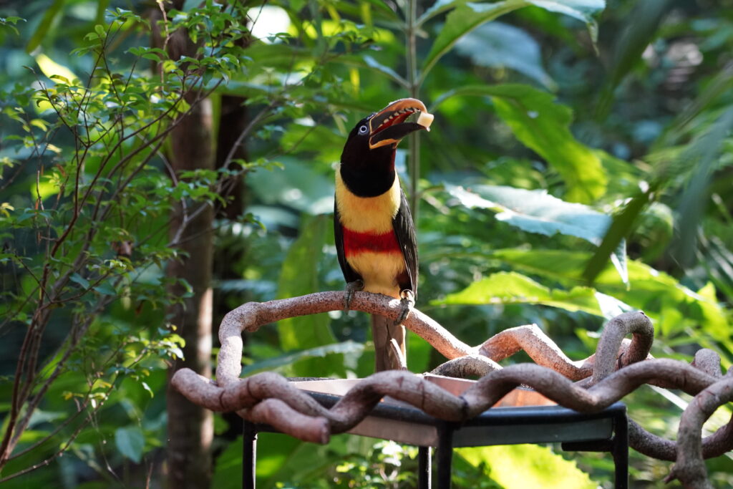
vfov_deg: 9.5
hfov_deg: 14.2
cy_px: 244
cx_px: 366
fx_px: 2932
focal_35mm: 144
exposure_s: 1/160
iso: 2000
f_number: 4
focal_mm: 96
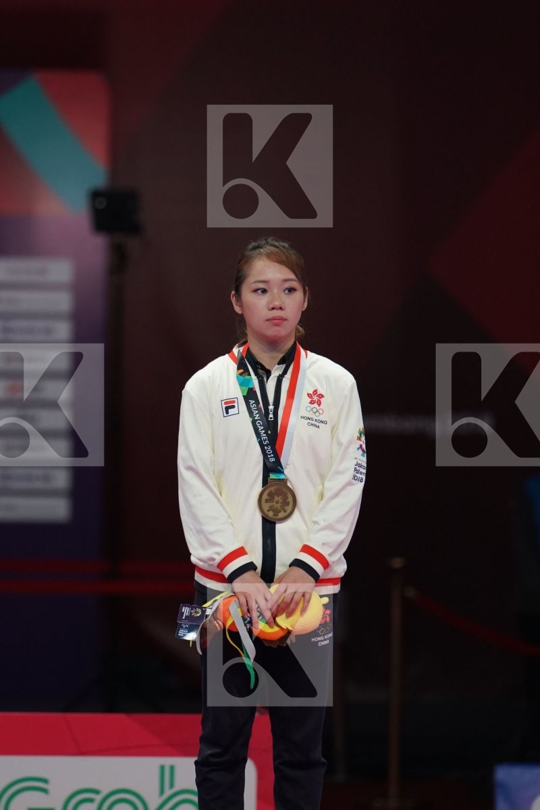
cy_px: 405
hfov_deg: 3.3
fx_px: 9449
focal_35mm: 420
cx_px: 270
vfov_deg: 4.9
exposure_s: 1/500
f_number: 4
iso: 2000
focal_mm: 280
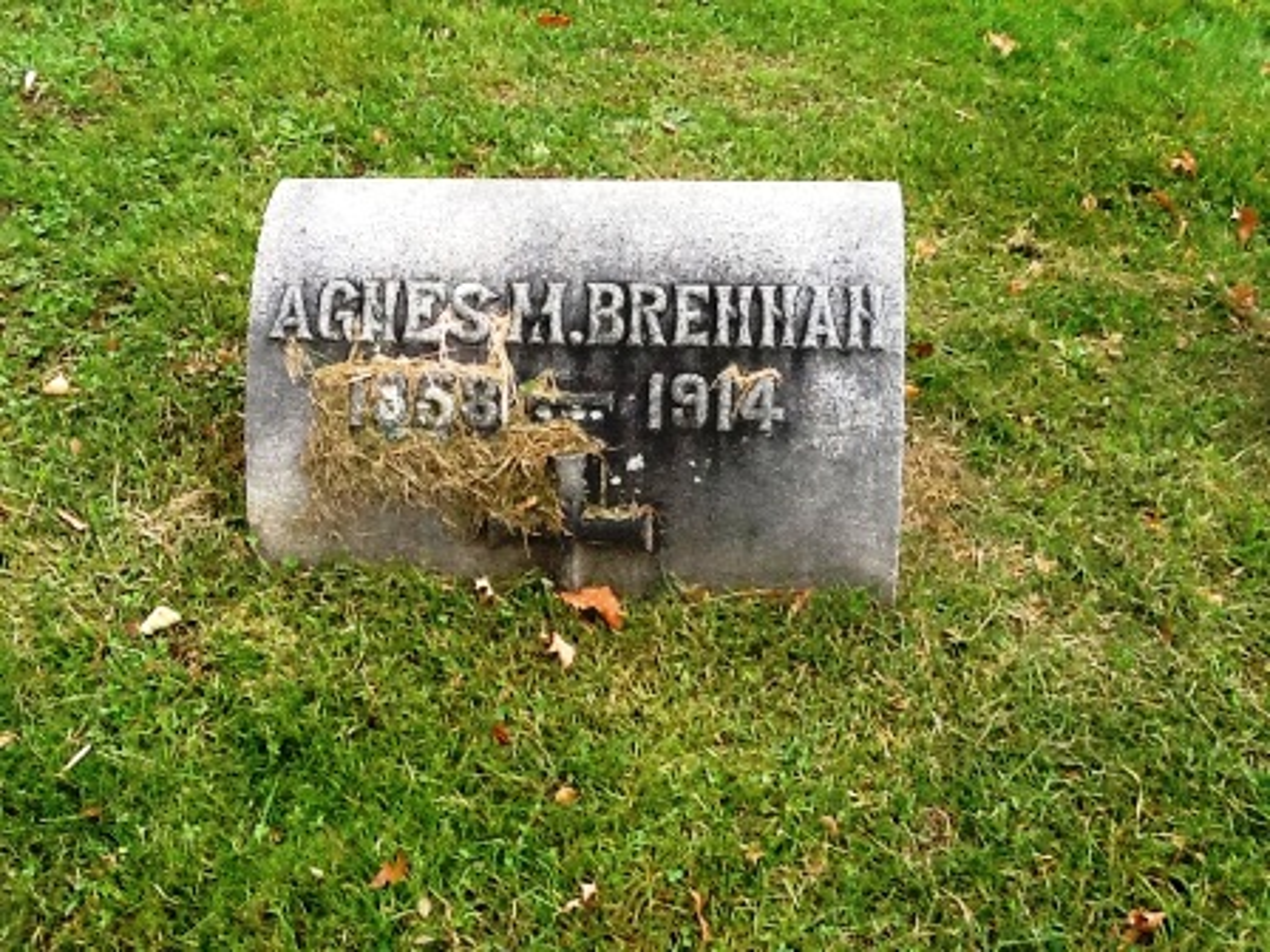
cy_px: 476
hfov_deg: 56.8
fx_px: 1174
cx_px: 635
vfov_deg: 44.2
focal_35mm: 32
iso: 100
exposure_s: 1/120
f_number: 2.4
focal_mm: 2.03
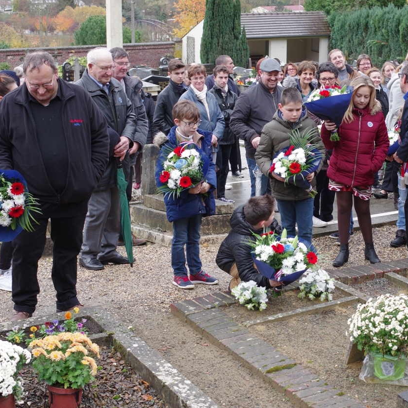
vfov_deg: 25.7
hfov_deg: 25.6
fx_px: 893
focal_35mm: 67
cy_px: 205
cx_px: 276
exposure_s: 1/50
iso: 200
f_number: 6.3
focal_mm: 35
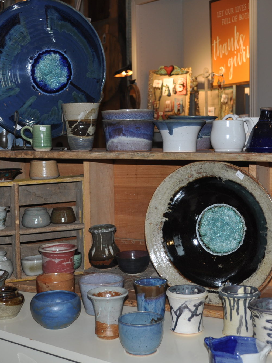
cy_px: 182
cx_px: 148
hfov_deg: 25.6
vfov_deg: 33.8
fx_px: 597
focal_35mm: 57
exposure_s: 1/60
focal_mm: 26
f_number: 4.2
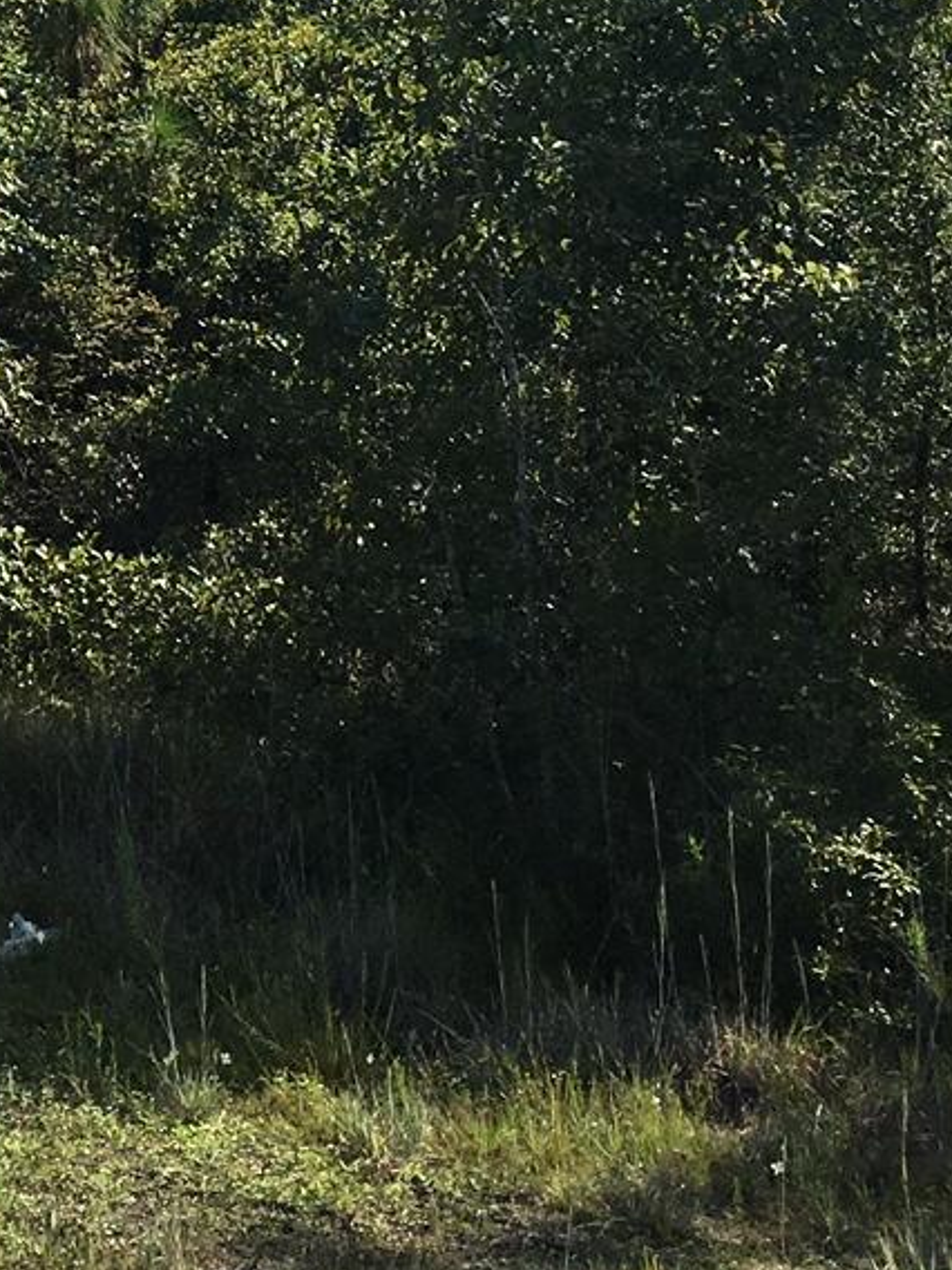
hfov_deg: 13.0
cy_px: 13
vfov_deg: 18.6
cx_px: -782
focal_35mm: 103
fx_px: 3777
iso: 25
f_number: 2.2
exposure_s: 1/1451
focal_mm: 4.15
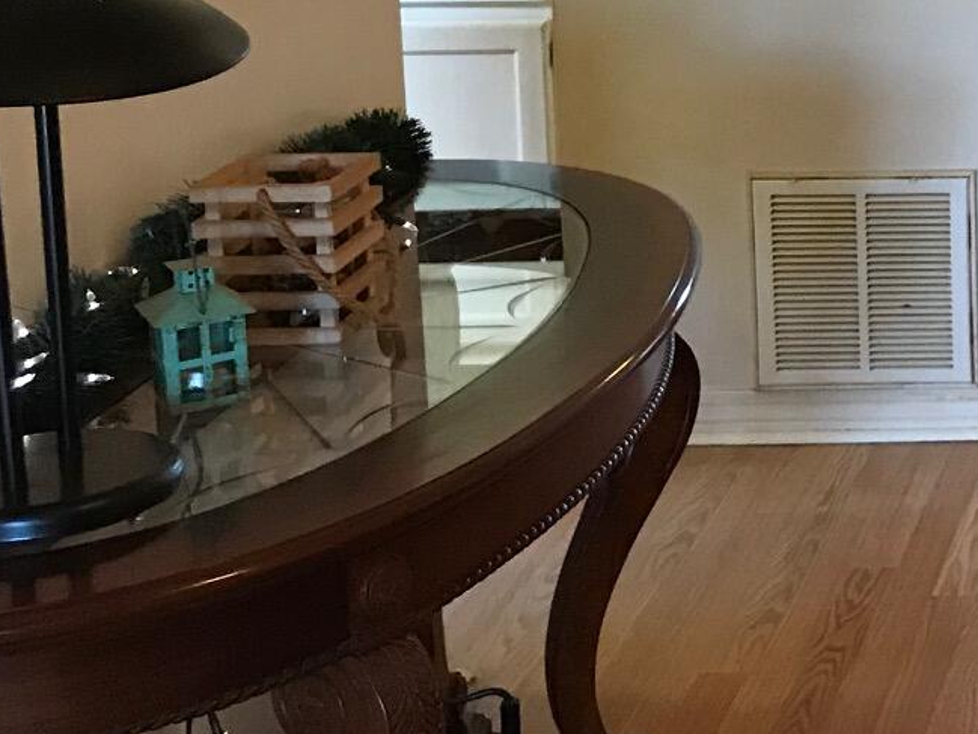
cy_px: -44
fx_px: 2458
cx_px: 1480
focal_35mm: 87
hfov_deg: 19.5
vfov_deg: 16.5
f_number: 1.8
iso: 50
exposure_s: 1/15
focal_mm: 3.99
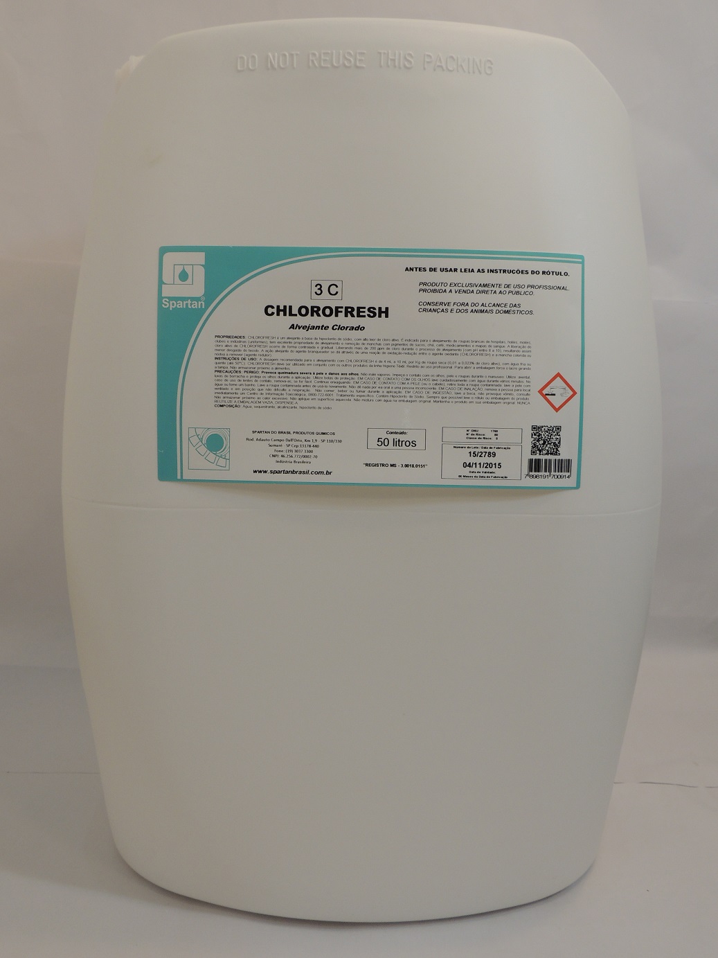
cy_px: 479
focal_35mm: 33
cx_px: 359
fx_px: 913
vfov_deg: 55.4
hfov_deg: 42.9
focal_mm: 5.8
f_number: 3.2
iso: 160
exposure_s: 1/50
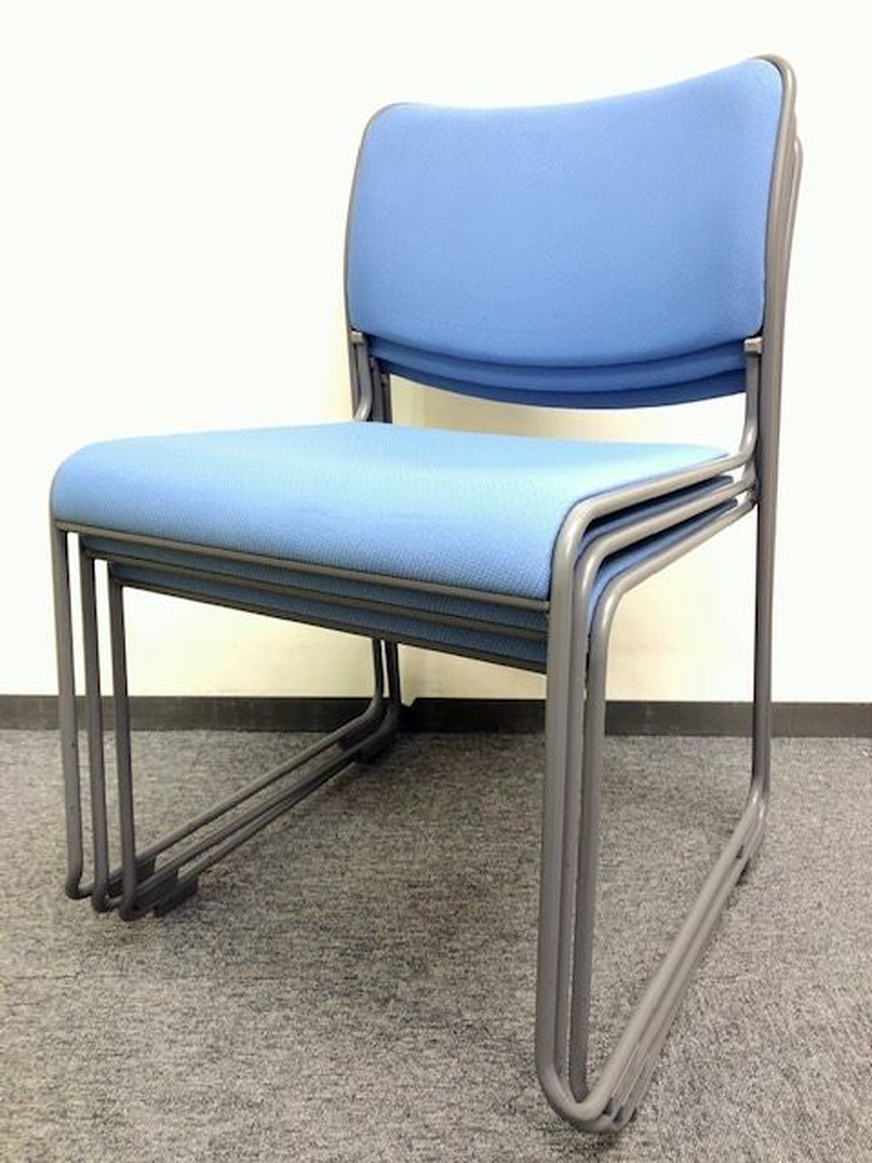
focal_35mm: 28
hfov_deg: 49.7
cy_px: 582
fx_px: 940
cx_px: 436
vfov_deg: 63.4
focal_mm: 4
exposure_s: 1/15
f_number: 1.8
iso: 40
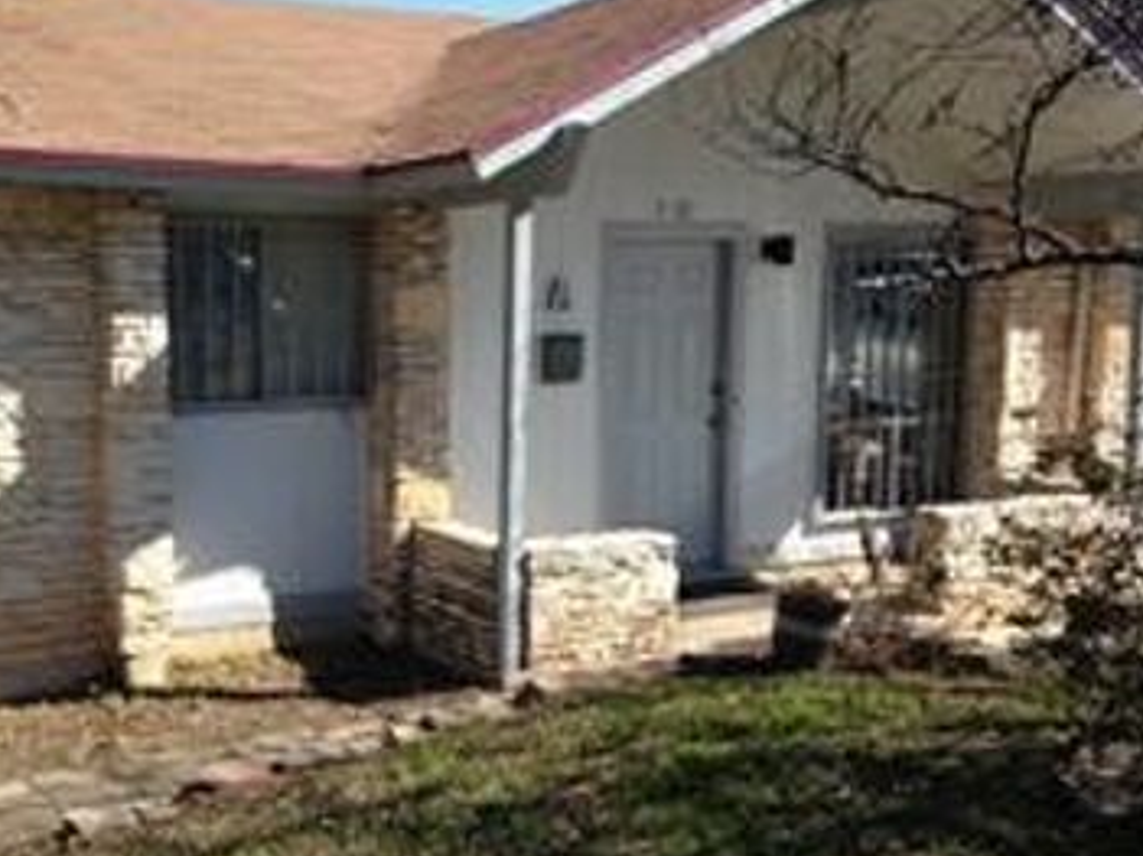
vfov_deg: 30.8
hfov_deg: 40.1
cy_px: 477
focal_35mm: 47
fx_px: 1551
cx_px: 414
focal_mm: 4.12
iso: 50
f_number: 2.4
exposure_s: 1/1130
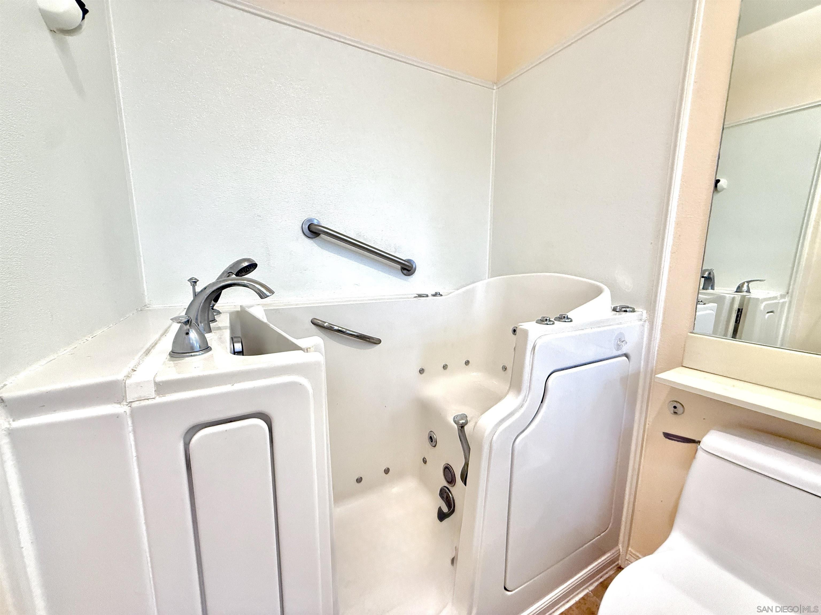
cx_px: 410
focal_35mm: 14
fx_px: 332
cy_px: 308
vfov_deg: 85.7
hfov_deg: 102.1
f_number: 2.2
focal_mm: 2.22
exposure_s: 1/120
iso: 250
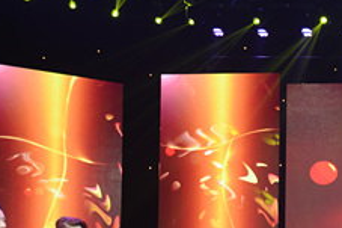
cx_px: 554
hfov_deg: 16.1
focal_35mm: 113
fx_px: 1073
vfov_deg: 11.9
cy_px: 260
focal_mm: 32
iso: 200
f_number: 4
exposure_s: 1/50
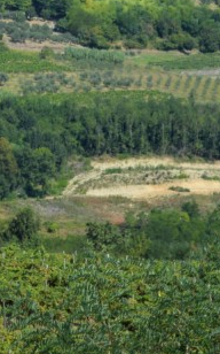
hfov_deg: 4.6
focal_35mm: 280
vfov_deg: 7.5
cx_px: -134
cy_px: 7
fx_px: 2688
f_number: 8
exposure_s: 1/250
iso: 110
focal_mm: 55
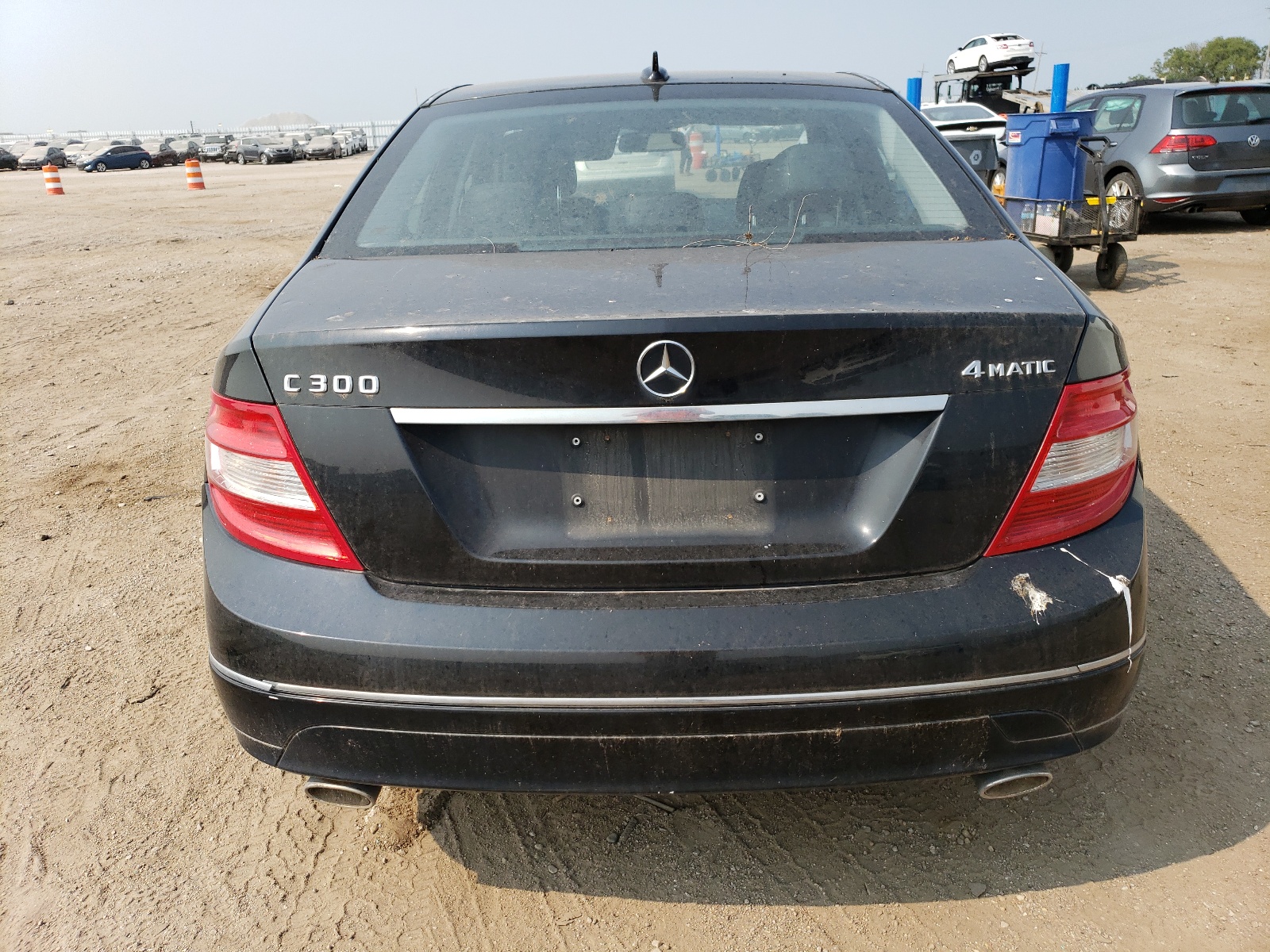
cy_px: 476
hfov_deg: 67.3
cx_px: 635
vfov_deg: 53.1
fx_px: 954
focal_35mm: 26
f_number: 1.5
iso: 50
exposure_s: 1/2000
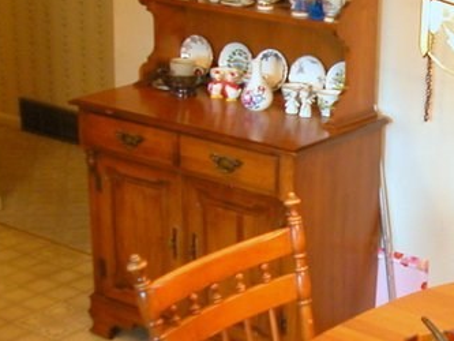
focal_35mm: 86
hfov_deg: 22.1
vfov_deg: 17.1
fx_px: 1128
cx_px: 421
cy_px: 232
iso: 100
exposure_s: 1/5.5
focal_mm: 7.1
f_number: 2.8
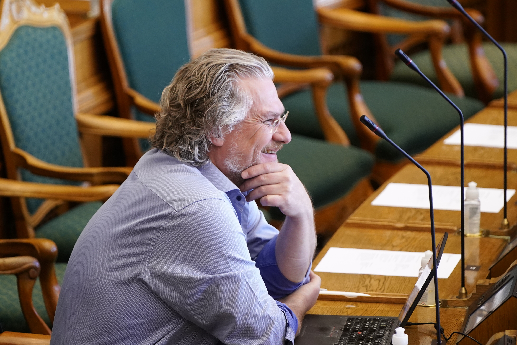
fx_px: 5256
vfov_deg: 3.8
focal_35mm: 366
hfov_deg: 5.6
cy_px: 172
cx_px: 258
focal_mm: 244
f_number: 4
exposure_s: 1/125
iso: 3200
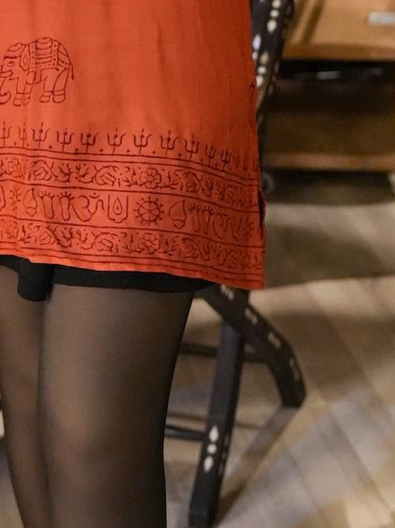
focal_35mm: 121
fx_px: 1842
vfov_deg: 15.6
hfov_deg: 12.2
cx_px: 141
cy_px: -116
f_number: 2.8
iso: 6400
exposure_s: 1/200
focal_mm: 41
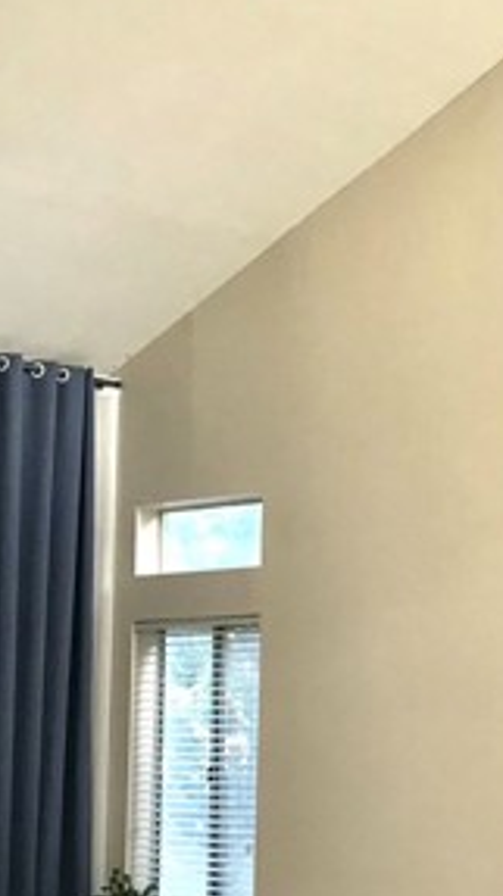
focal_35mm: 68
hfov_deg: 17.3
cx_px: 497
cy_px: 565
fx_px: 1616
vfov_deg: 30.9
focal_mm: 3.99
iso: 40
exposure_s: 1/24
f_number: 1.8
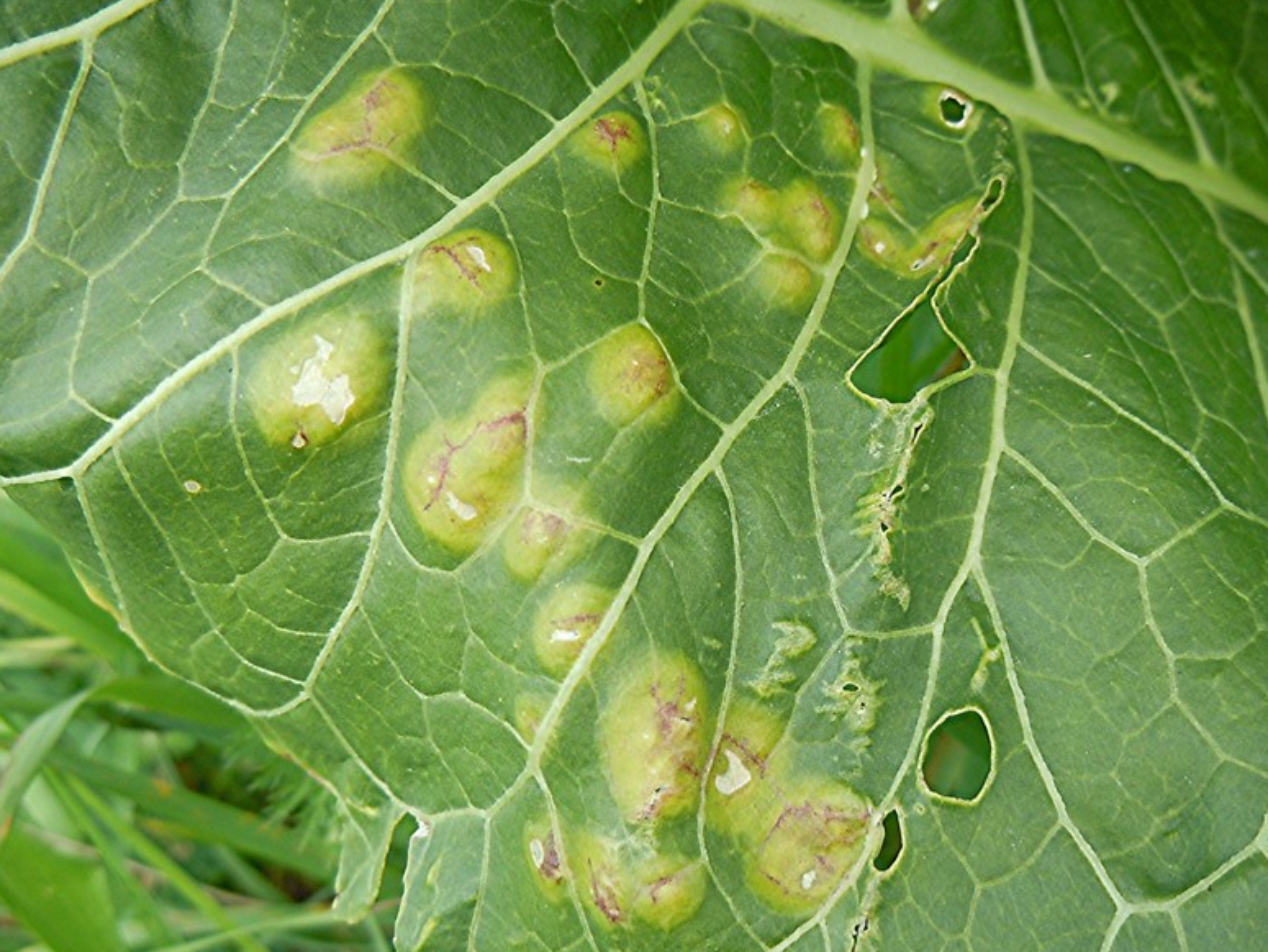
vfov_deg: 45.5
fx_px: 1136
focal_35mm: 31
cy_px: 485
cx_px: 619
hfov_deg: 58.3
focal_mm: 5.4
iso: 100
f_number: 3.5
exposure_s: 1/160
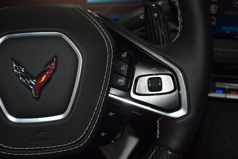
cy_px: 80
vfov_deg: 22.6
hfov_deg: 33.4
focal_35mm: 60
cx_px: 119
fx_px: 397
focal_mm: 40
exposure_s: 1/60
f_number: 4.2
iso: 360
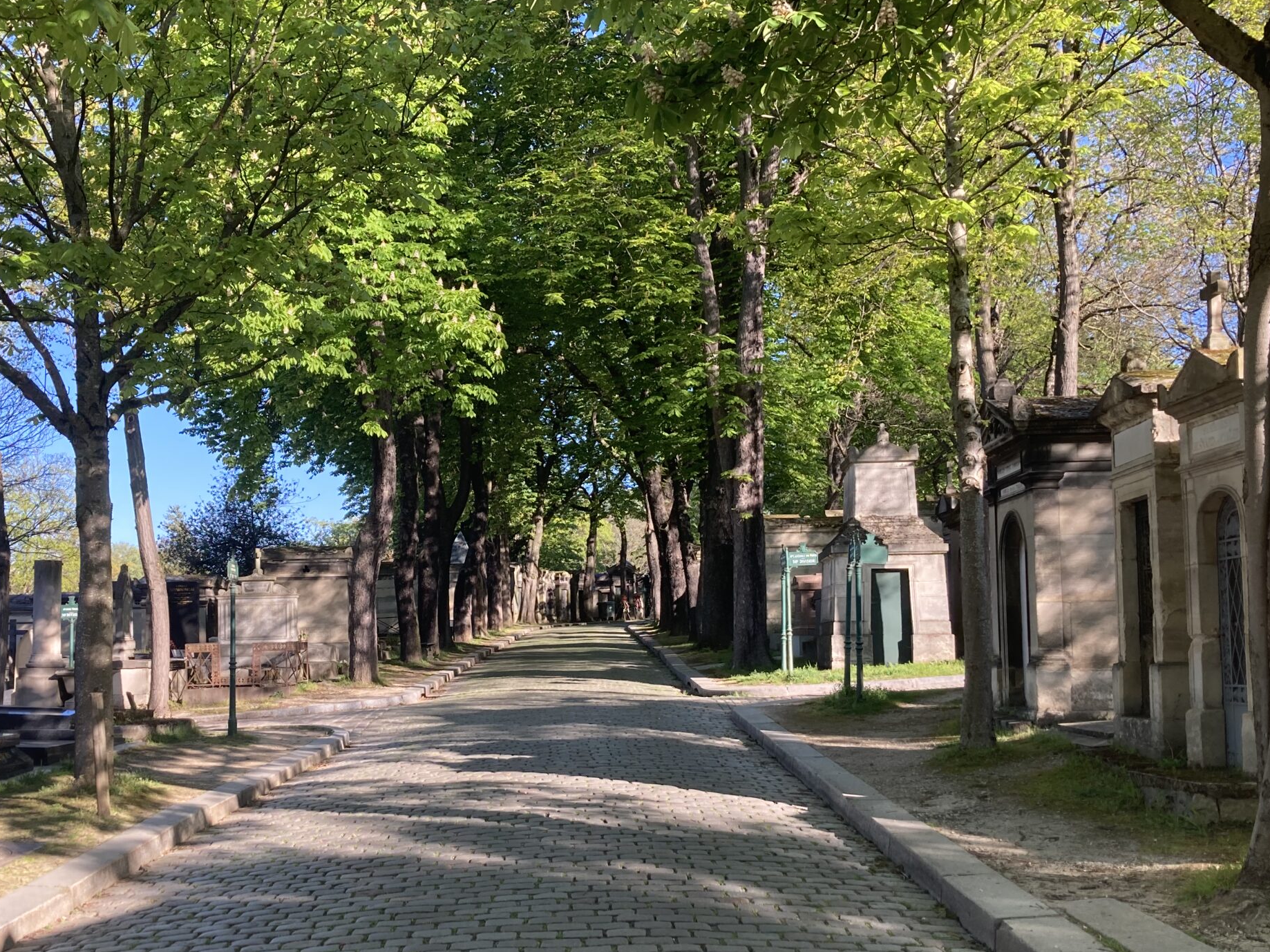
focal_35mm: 39
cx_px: 500
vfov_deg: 36.7
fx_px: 1431
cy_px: 579
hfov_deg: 47.6
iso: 20
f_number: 1.8
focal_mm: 3.99
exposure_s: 1/306
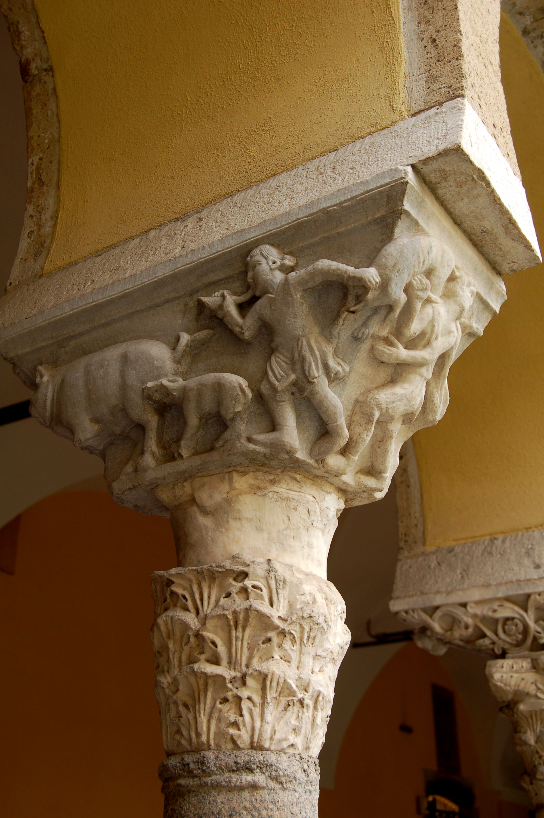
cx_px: 272
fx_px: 1022
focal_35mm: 45
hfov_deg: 29.8
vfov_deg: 43.6
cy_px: 409
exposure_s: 1/125
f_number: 5.6
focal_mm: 30
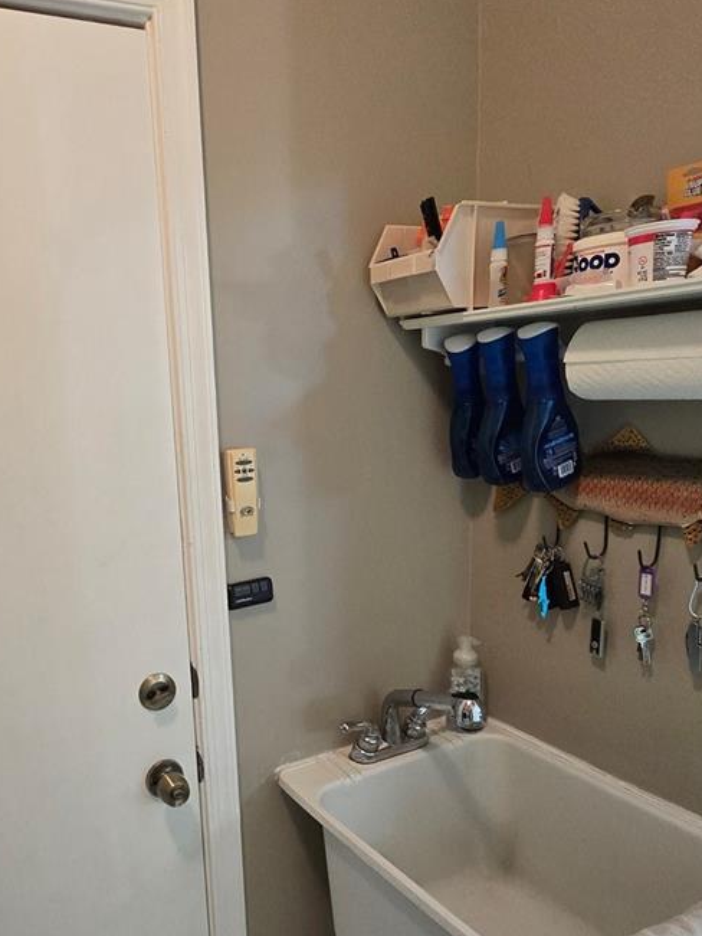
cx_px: 213
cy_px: 556
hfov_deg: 55.2
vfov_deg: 70.9
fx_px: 649
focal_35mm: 24
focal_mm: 2.2
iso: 800
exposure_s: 1/60
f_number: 2.2
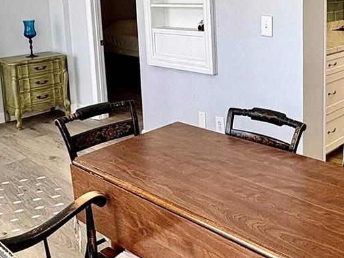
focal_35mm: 44
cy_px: 47
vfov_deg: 31.9
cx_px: 235
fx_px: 437
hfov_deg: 42.2
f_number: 2.2
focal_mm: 2.22
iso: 40
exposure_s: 1/99
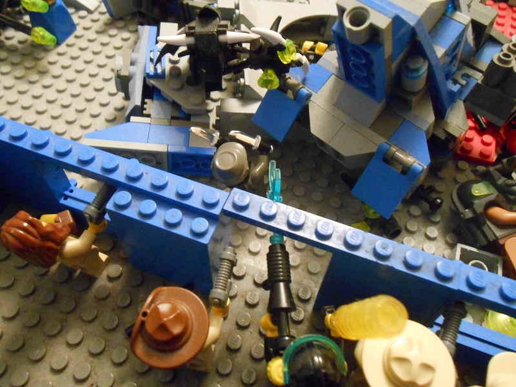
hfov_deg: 60.0
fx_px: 447
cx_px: 258
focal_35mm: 30
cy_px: 194
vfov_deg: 46.8
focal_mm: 5.3
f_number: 3.8
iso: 800
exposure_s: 1/1.6
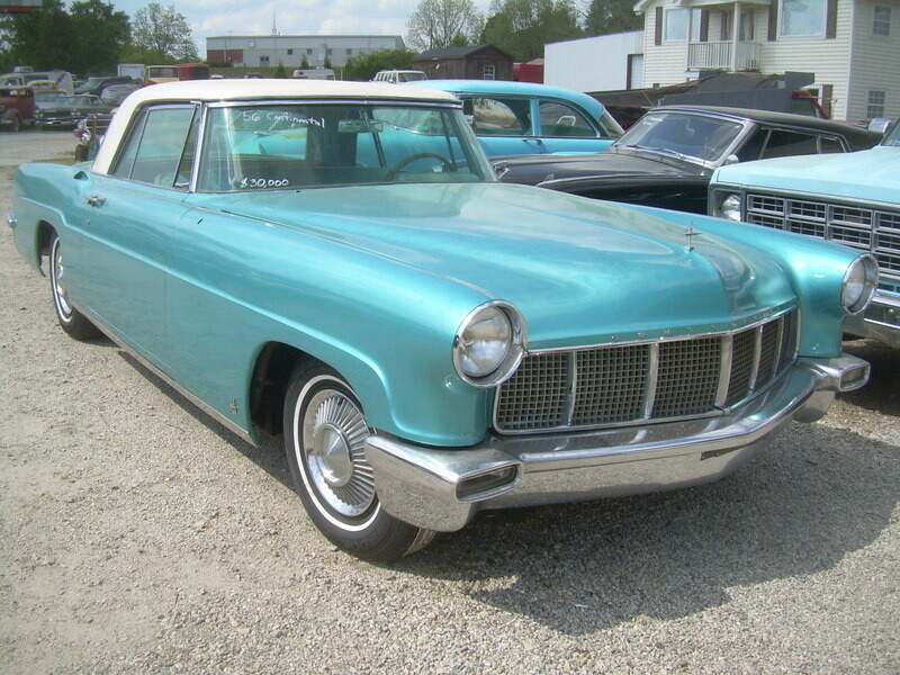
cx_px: 450
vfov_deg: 37.7
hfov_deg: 49.0
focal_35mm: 38
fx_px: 988
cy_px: 338
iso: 50
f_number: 2.8
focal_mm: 6.3
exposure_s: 1/841
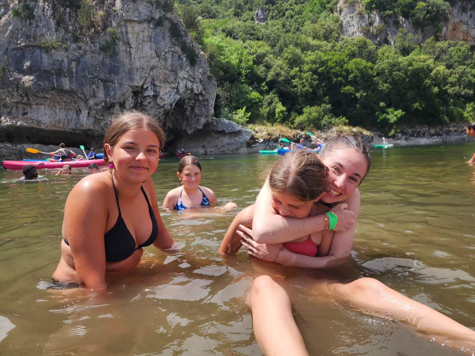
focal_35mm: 24
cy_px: 175
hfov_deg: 71.6
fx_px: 329
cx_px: 242
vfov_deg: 56.8
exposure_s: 1/707
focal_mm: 6.4
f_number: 1.8
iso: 12
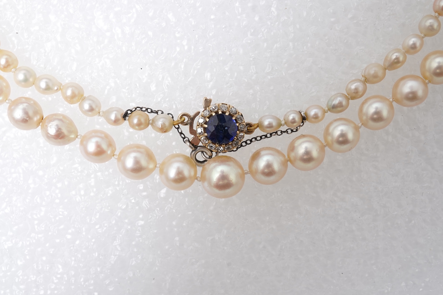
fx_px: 554
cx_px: 222
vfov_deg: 29.9
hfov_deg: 43.6
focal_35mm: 45
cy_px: 148
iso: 320
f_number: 22
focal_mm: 30
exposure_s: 1/125
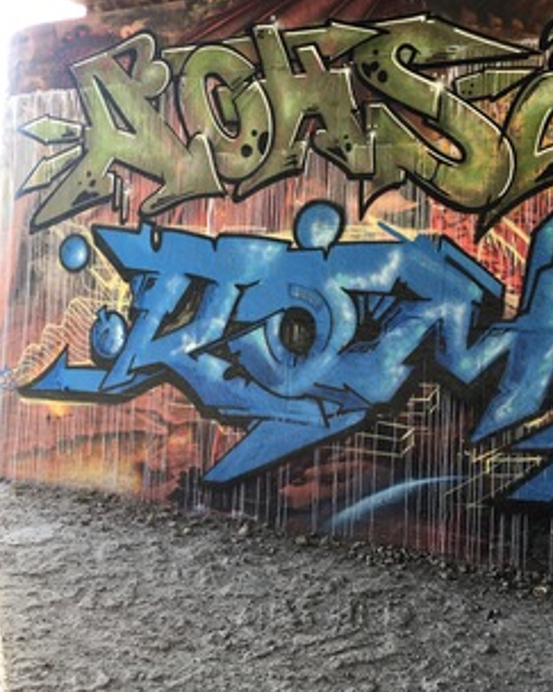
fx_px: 839
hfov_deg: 36.4
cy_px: 300
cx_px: 319
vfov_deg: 44.7
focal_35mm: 41
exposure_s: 1/119
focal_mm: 4.15
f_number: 2.2
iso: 25
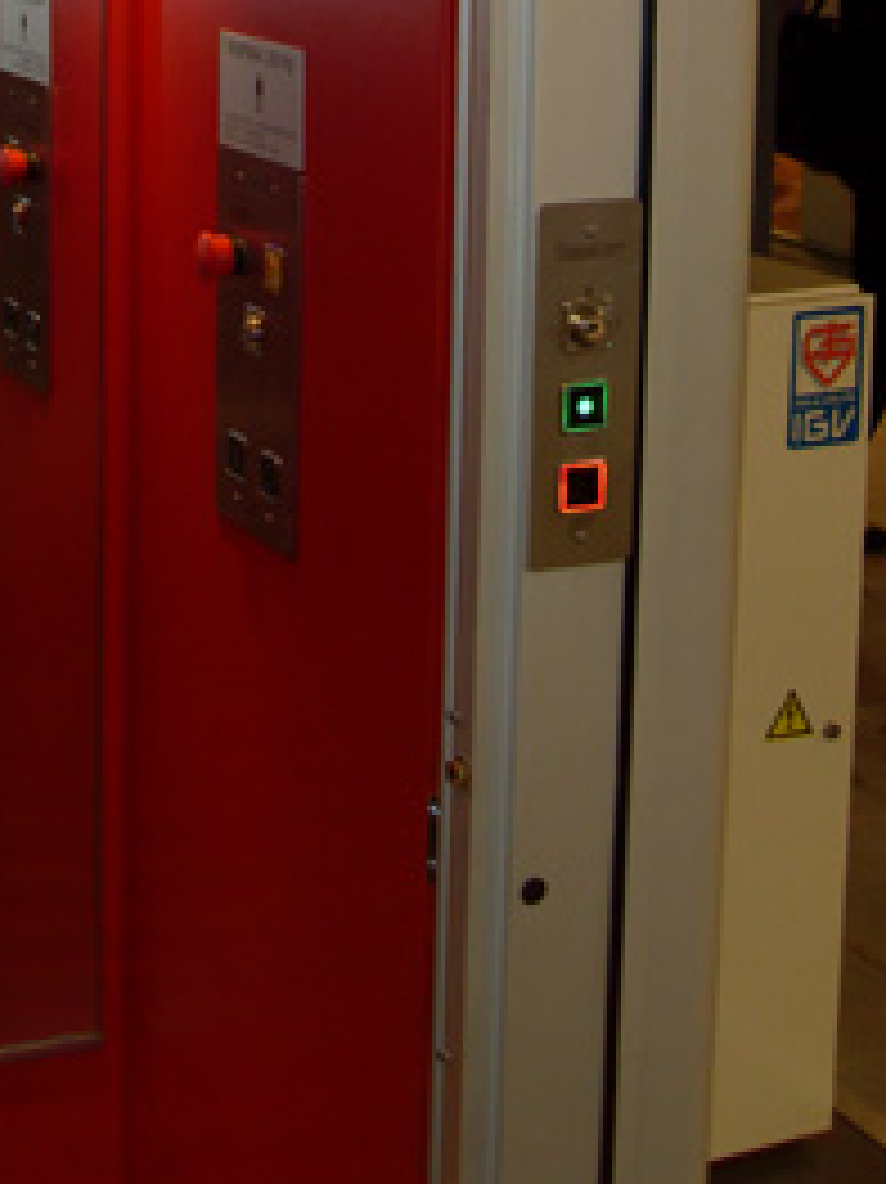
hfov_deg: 21.5
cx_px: 135
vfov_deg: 27.7
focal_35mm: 67
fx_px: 2288
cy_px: 77
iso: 100
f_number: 2.8
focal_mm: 6.3
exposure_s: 1/45
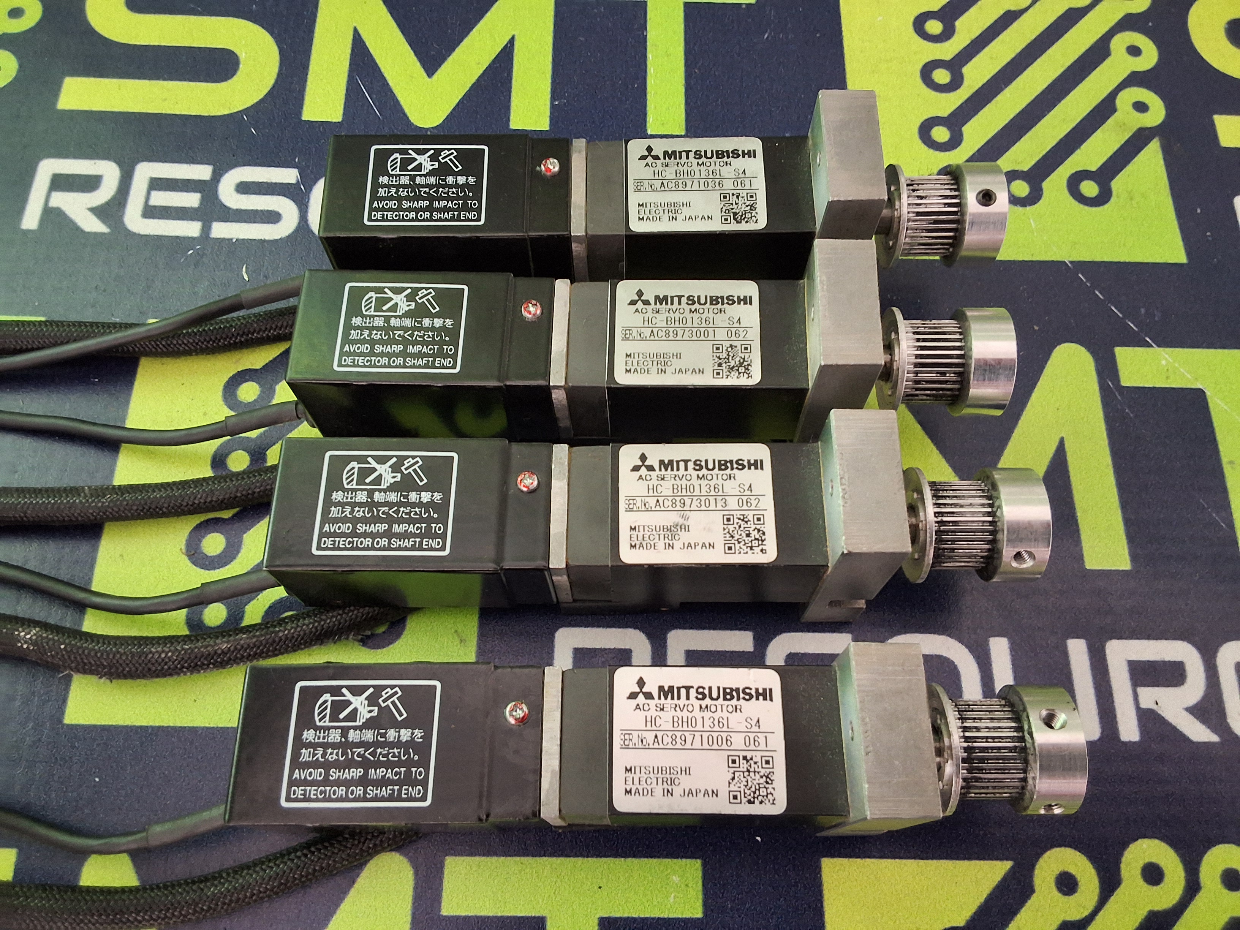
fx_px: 1003
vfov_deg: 49.7
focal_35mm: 28
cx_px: 620
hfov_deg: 63.4
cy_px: 465
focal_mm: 2.91
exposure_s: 1/24
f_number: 1.9
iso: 250
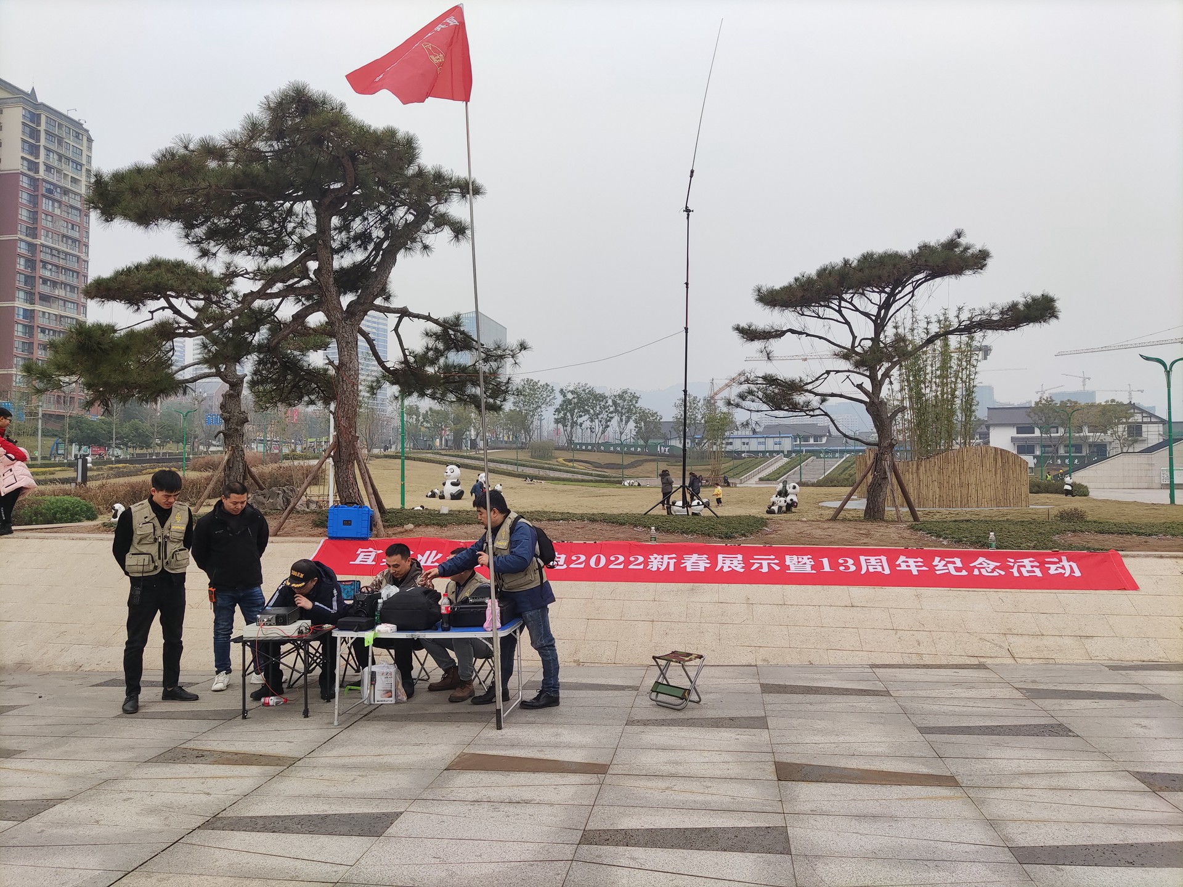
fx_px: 854
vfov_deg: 54.9
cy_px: 444
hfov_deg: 69.4
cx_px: 592
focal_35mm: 25
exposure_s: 1/930
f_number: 1.79
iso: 50
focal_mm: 4.71
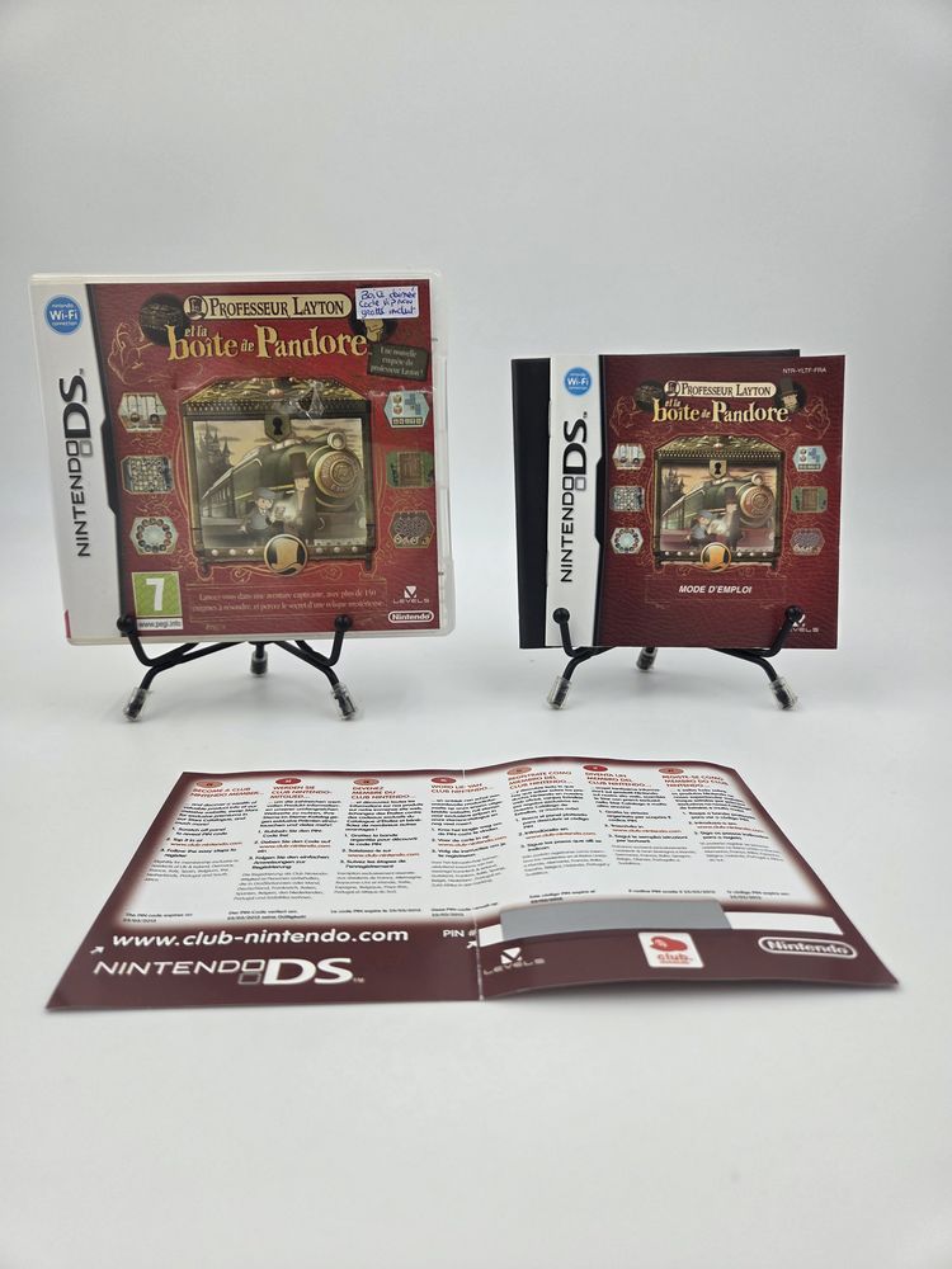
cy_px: 634
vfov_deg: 73.9
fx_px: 843
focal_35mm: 23
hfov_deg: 58.9
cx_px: 476
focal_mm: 5.4
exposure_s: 1/274
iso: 40
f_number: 1.8
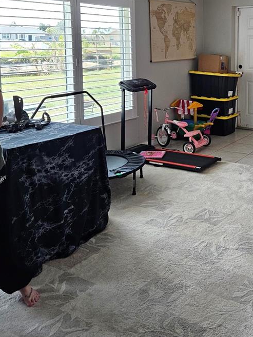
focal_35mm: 42
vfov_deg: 43.5
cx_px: 223
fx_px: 409
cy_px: 89
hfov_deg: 32.8
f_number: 1.8
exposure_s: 1/120
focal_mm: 5.4
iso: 125
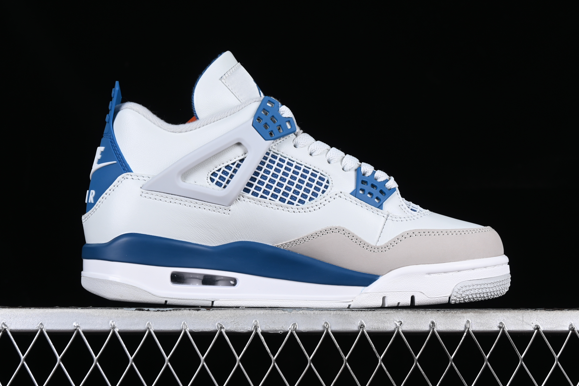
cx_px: 288
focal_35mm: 76
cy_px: 193
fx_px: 1222
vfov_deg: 18.0
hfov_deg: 26.6
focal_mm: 50
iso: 160
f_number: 8
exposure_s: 1/80
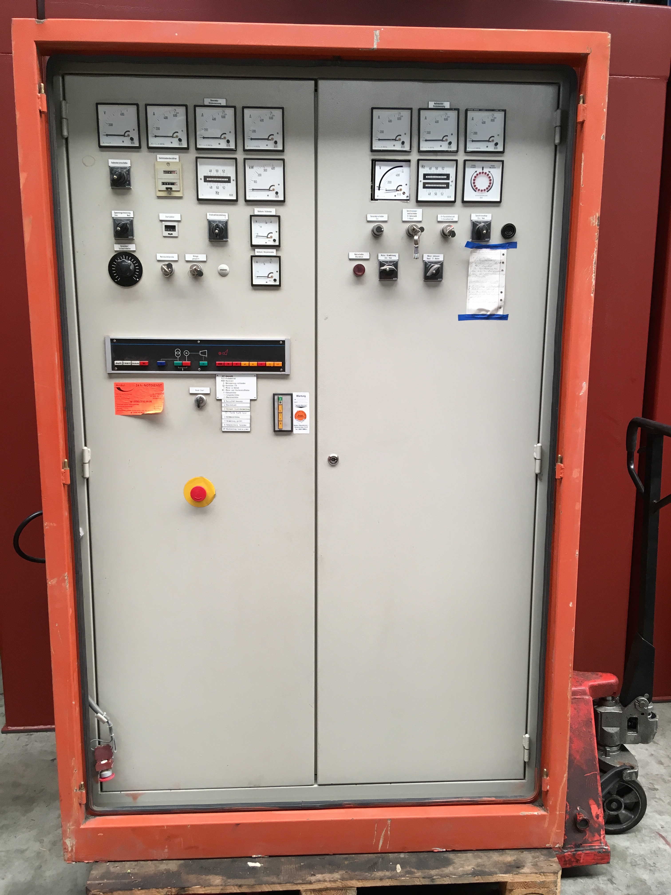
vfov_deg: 61.7
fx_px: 750
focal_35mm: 29
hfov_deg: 48.2
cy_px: 448
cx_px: 336
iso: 32
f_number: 2.2
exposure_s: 1/33
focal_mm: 4.15
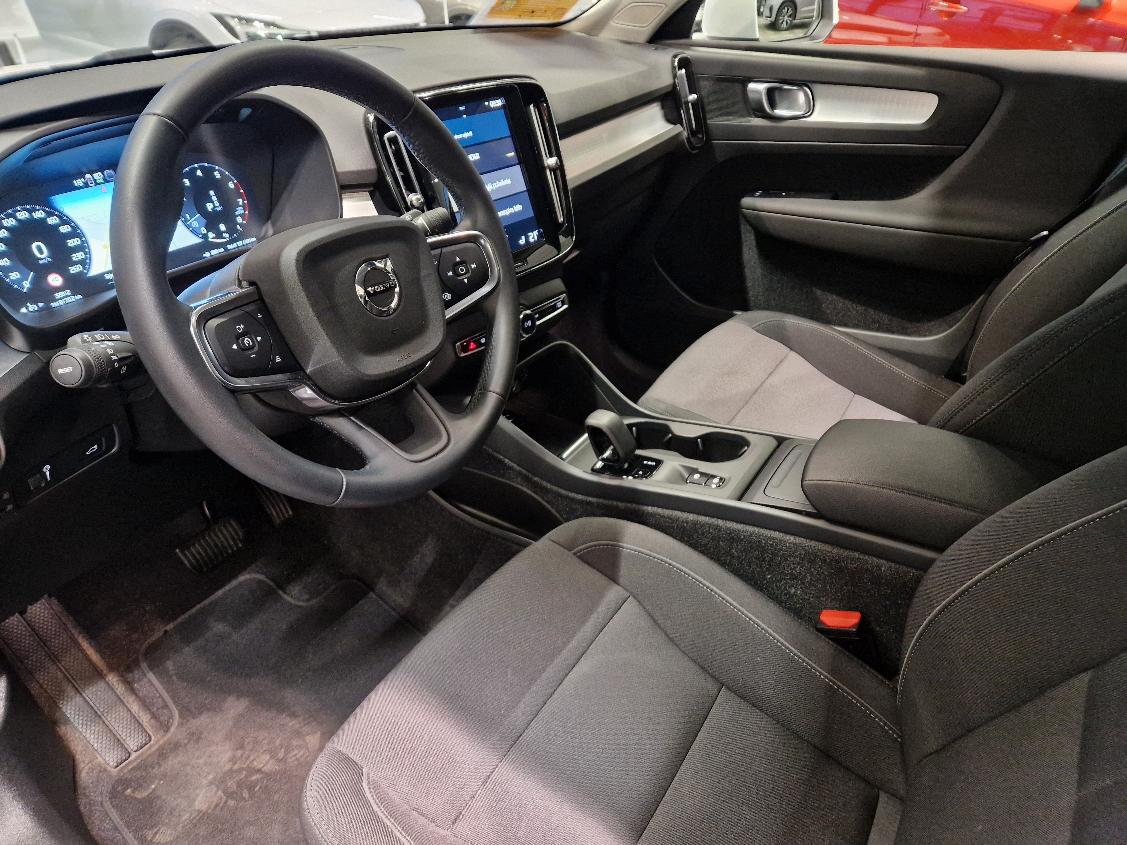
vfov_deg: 58.9
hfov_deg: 73.9
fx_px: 749
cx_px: 564
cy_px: 422
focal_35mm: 23
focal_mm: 5.4
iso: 640
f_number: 1.8
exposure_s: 1/100
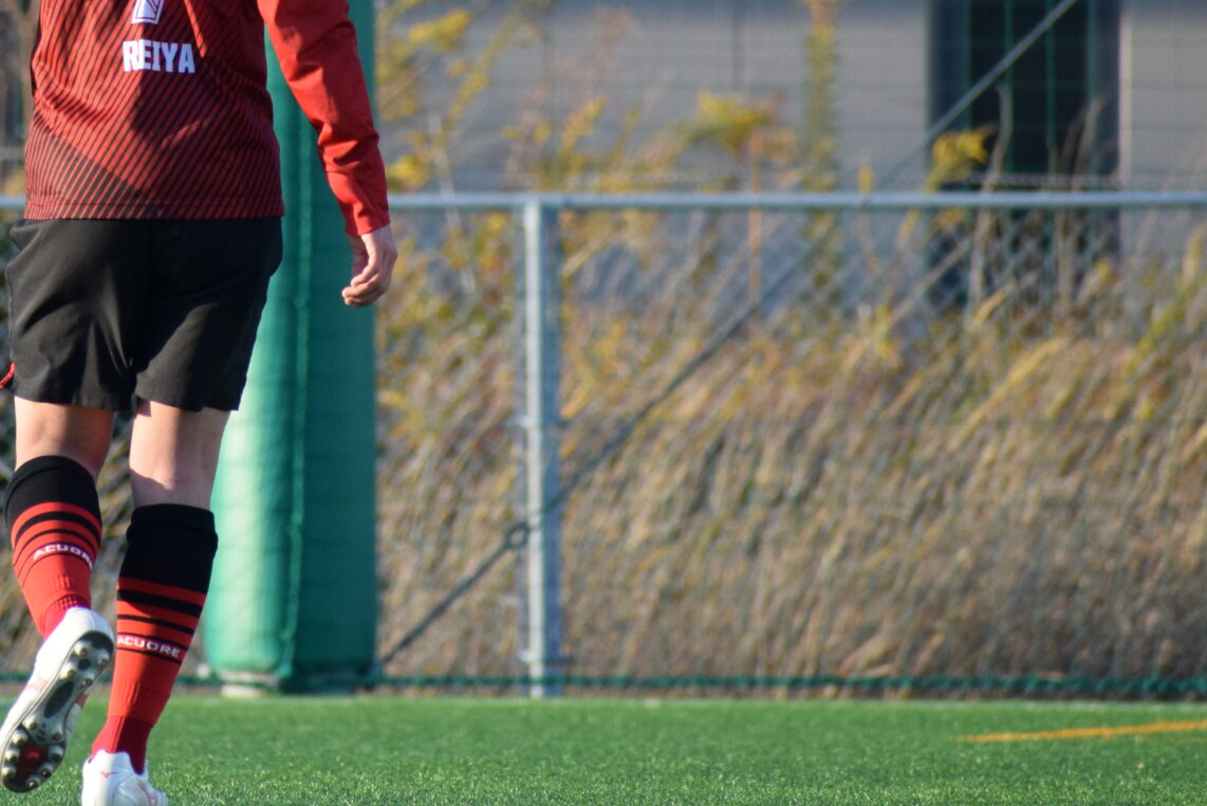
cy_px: 109
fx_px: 29309
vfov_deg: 1.6
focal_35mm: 874
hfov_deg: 2.4
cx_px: 152
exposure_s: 1/1000
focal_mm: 260
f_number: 6
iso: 720
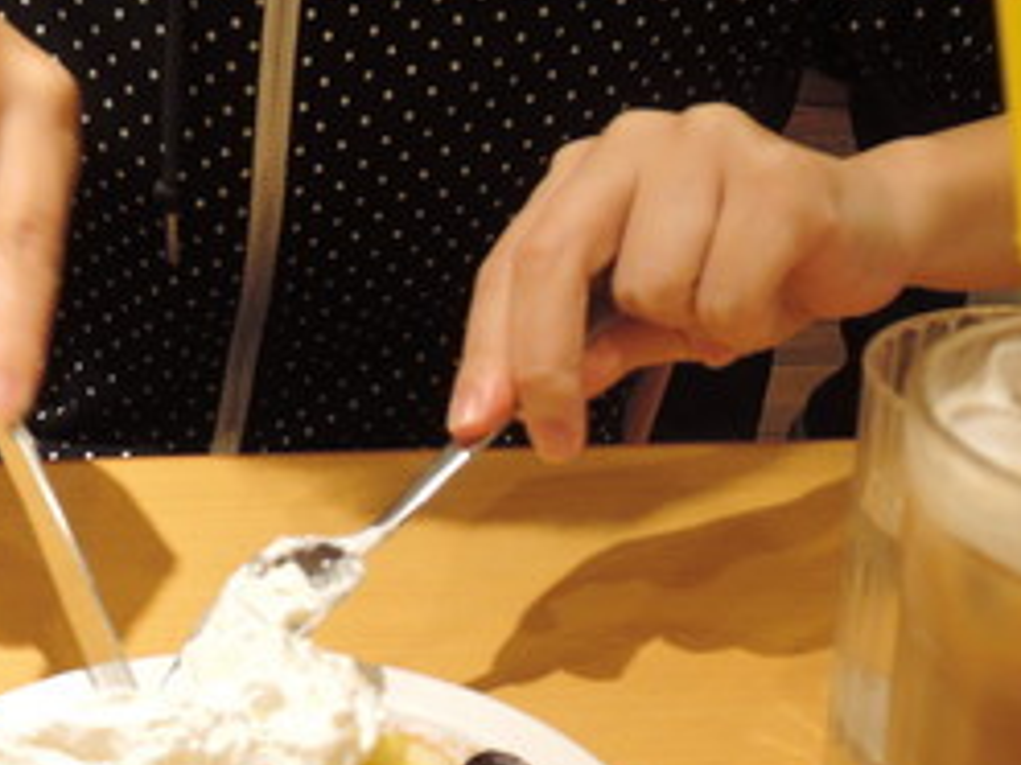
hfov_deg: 30.9
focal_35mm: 62
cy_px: 596
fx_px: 1829
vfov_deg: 23.4
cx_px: 333
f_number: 2.8
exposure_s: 1/30
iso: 200
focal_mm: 5.1
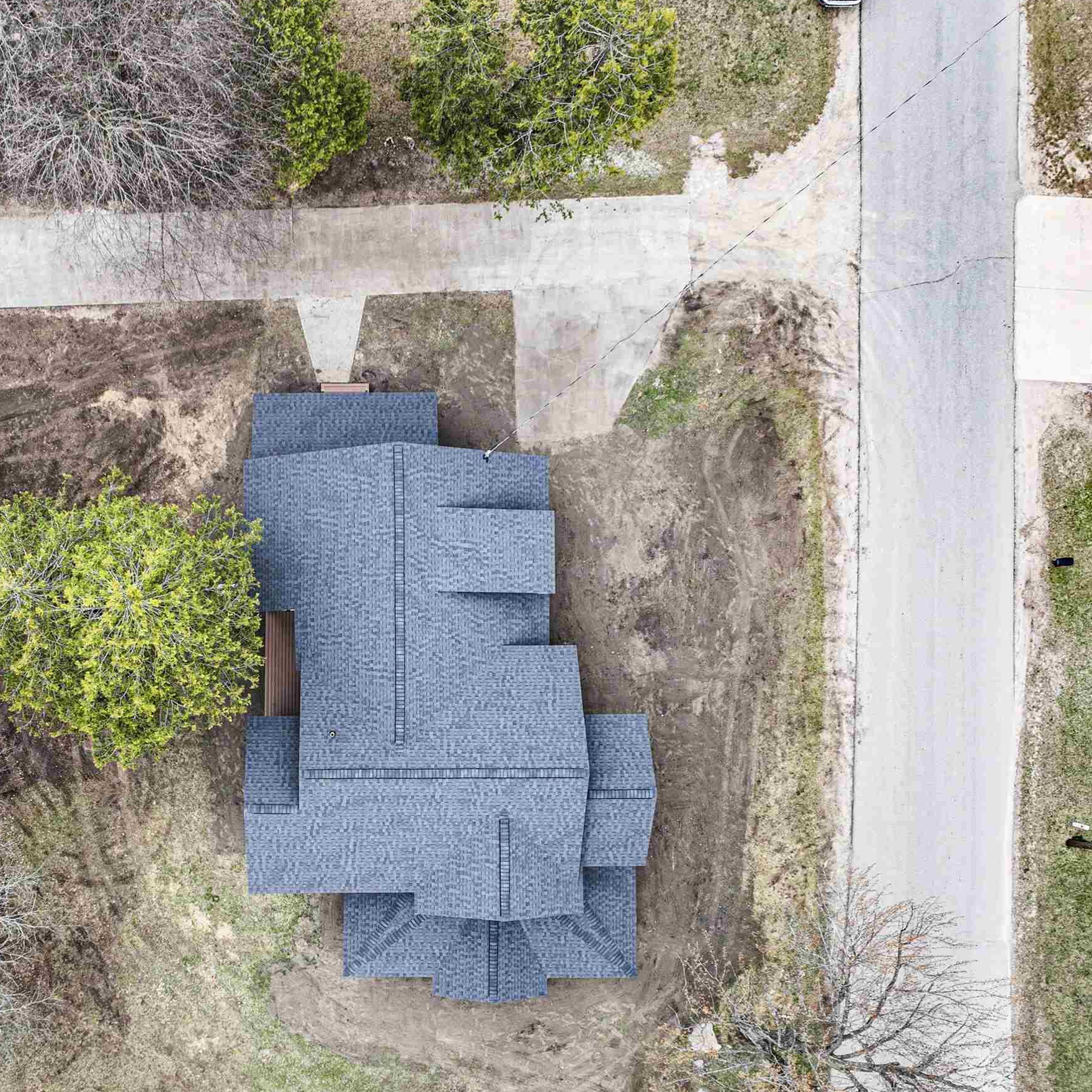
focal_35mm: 37
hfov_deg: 44.1
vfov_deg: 44.7
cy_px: 656
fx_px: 1321
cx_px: 341
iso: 100
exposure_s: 1/20
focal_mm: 12.29
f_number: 2.8
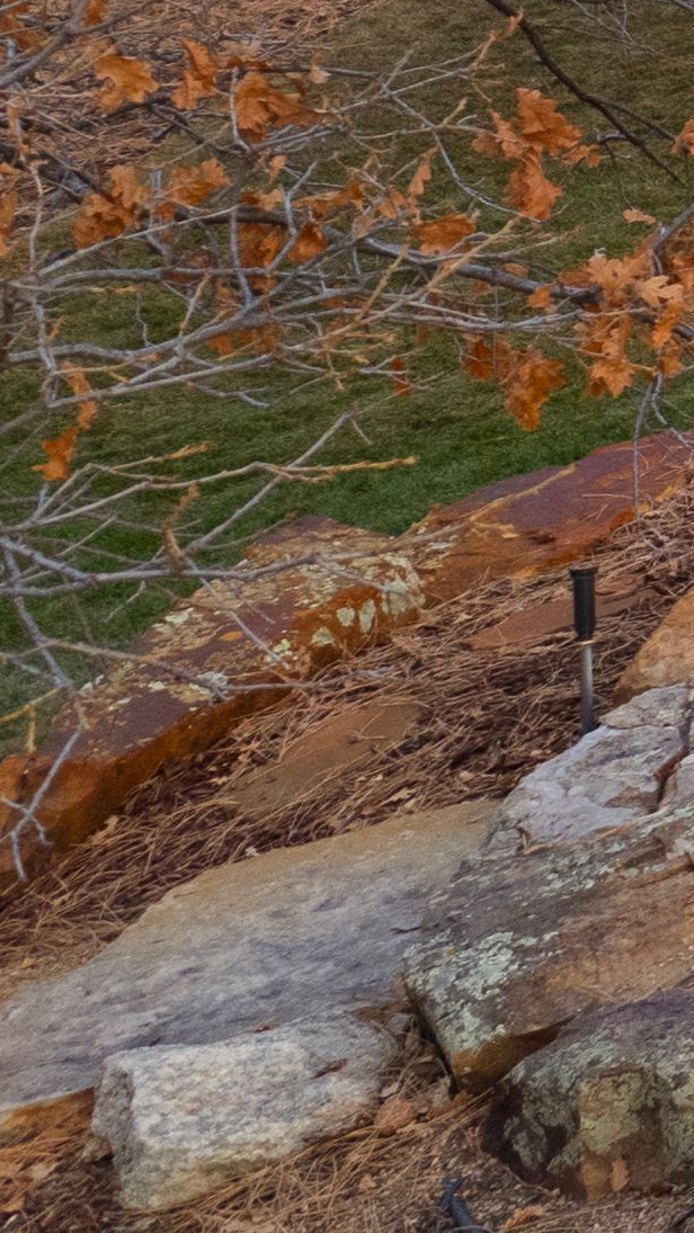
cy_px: -587
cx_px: 2637
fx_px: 3762
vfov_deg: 17.0
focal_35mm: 115
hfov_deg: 7.7
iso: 340
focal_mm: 8.38
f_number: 2.8
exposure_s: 1/15
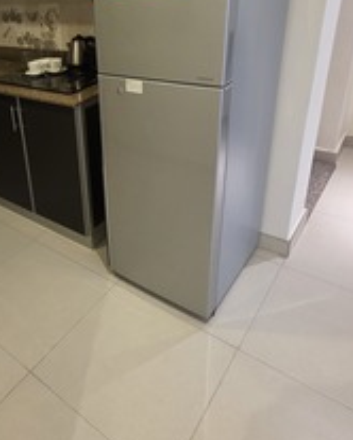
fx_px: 365
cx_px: 63
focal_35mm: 28
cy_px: 137
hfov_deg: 48.2
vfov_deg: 60.3
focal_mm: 2.2
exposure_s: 1/50
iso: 400
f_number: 1.9
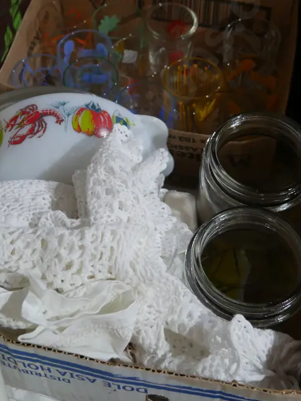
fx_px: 626
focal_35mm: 54
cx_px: 125
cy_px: 163
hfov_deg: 27.0
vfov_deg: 35.4
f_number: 4
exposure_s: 1/60
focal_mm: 17
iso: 640
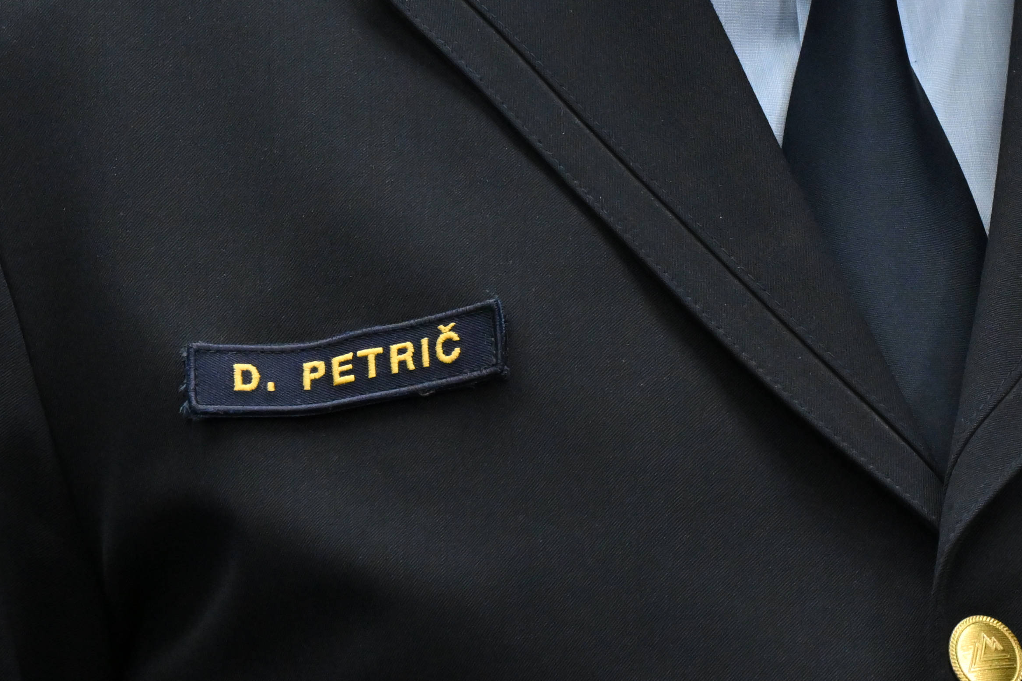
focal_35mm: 618
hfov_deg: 3.3
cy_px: -375
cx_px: 1438
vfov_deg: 2.2
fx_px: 17544
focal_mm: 175
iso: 2000
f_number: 8
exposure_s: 1/400
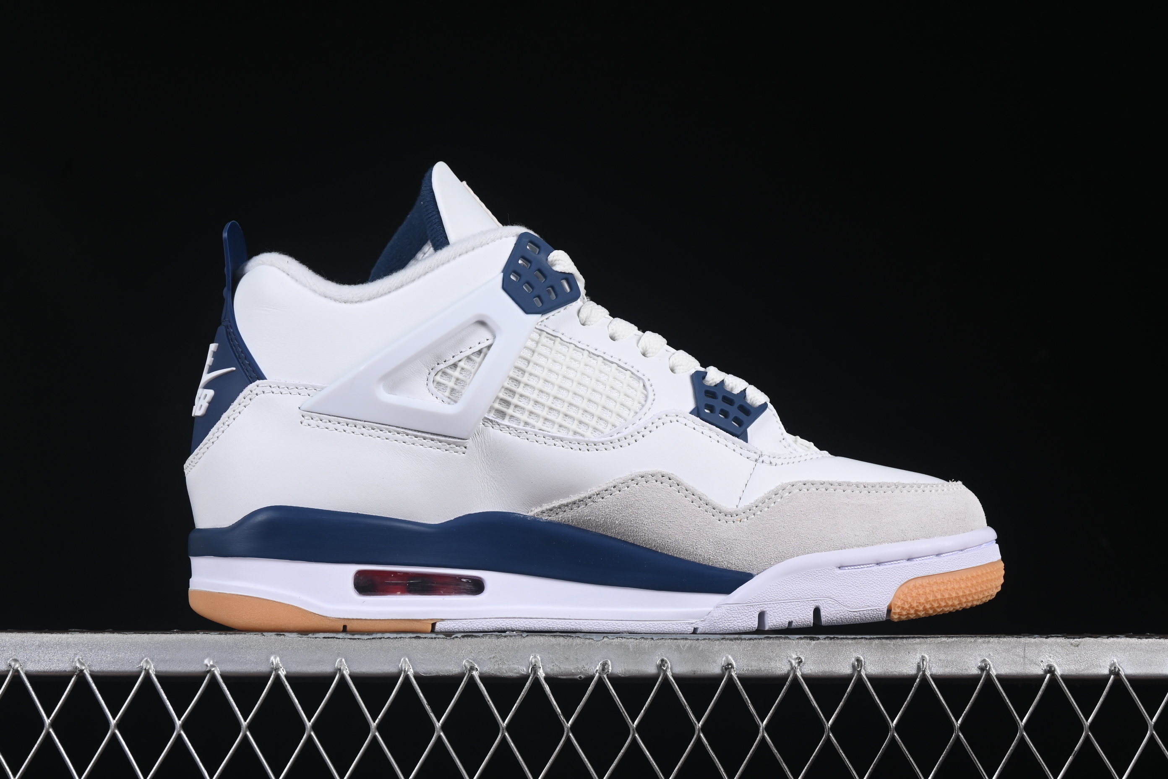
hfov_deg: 27.0
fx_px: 2433
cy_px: 390
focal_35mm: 75
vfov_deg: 18.2
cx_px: 584
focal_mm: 50
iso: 160
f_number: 8
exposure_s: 1/80
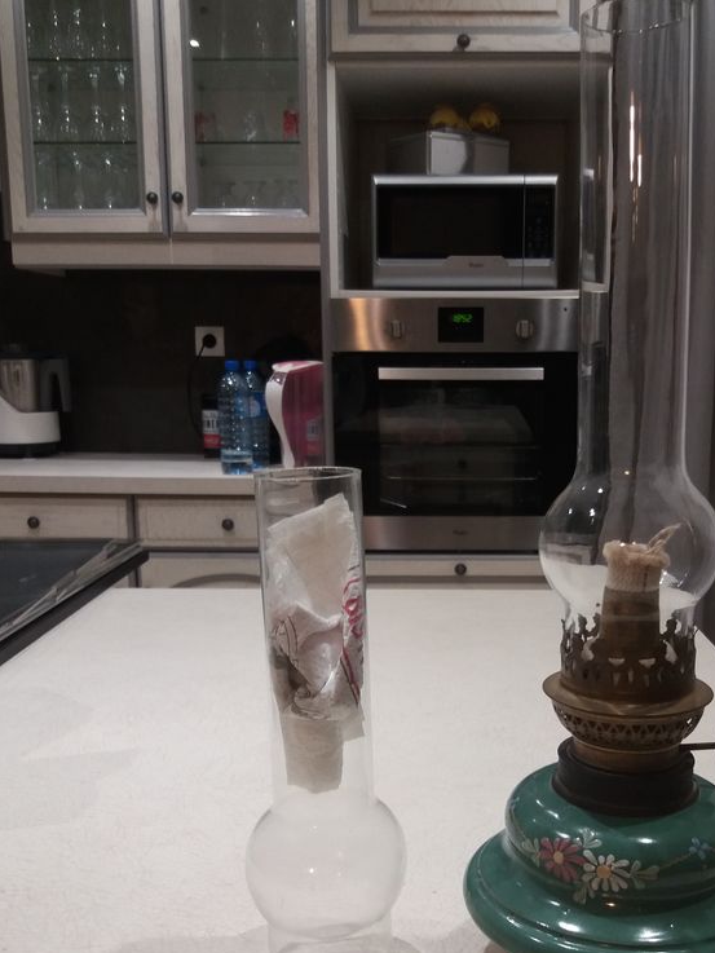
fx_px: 1046
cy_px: 583
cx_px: 462
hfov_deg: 37.4
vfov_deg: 48.6
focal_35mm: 38
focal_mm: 3.7
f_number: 1.9
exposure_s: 1/33
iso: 100
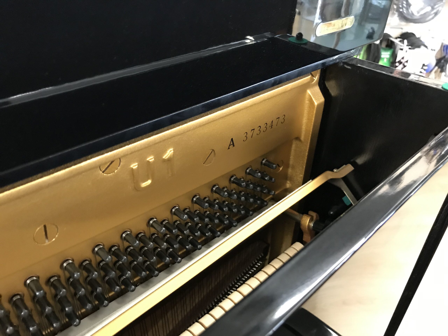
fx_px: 362
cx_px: 224
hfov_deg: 63.4
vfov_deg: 49.7
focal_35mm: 28
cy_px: 168
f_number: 1.8
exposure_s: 1/6
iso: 100
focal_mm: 3.99
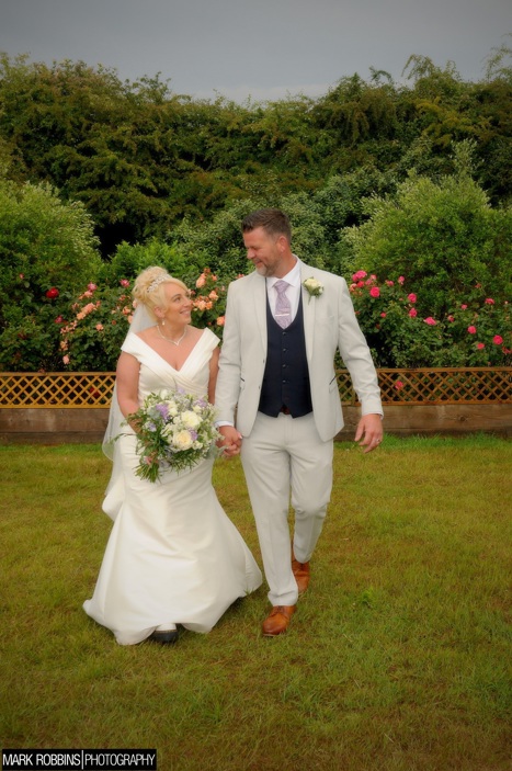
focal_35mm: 54
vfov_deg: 36.9
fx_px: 1155
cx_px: 256
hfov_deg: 25.0
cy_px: 386
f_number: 7.1
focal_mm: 36
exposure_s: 1/200
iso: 250
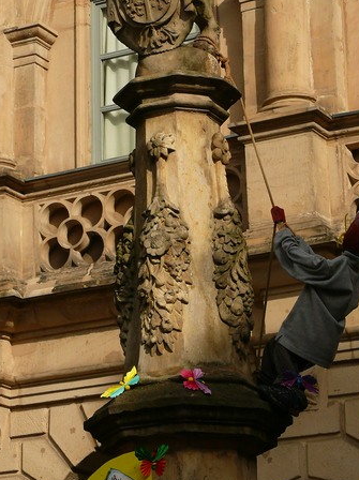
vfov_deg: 15.3
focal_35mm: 129
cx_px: 178
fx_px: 1787
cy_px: 158
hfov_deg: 11.5
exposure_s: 1/250
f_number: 4.5
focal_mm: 16.4
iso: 100
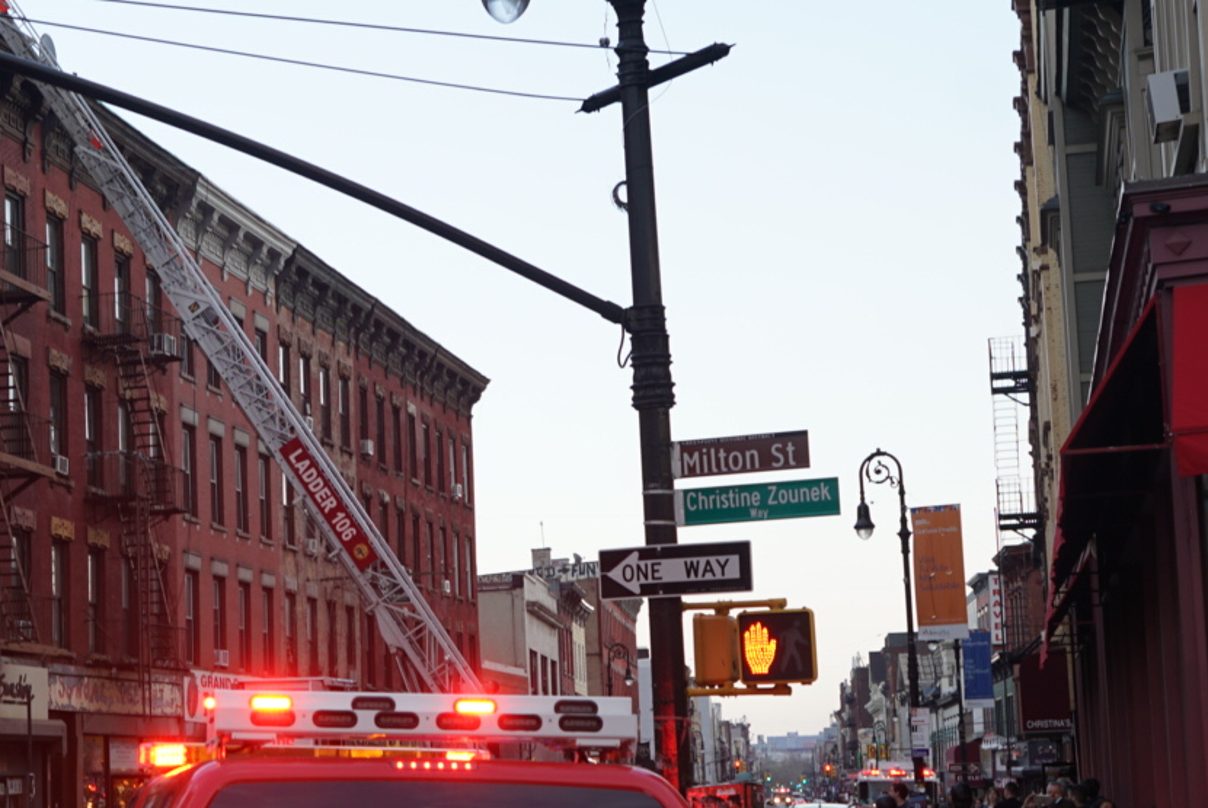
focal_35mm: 72
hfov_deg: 27.3
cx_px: 196
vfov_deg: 18.9
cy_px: 518
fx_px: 2418
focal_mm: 25
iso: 100
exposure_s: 1/80
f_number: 4.5
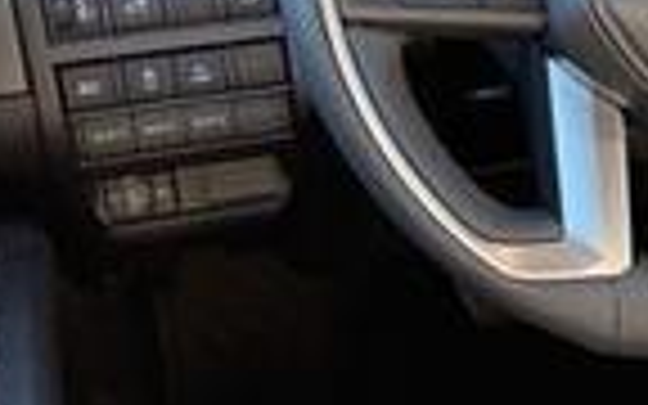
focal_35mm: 89
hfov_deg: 21.8
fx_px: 1572
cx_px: 747
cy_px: 140
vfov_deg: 14.7
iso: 200
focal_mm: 6.76
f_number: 1.78
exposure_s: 1/109
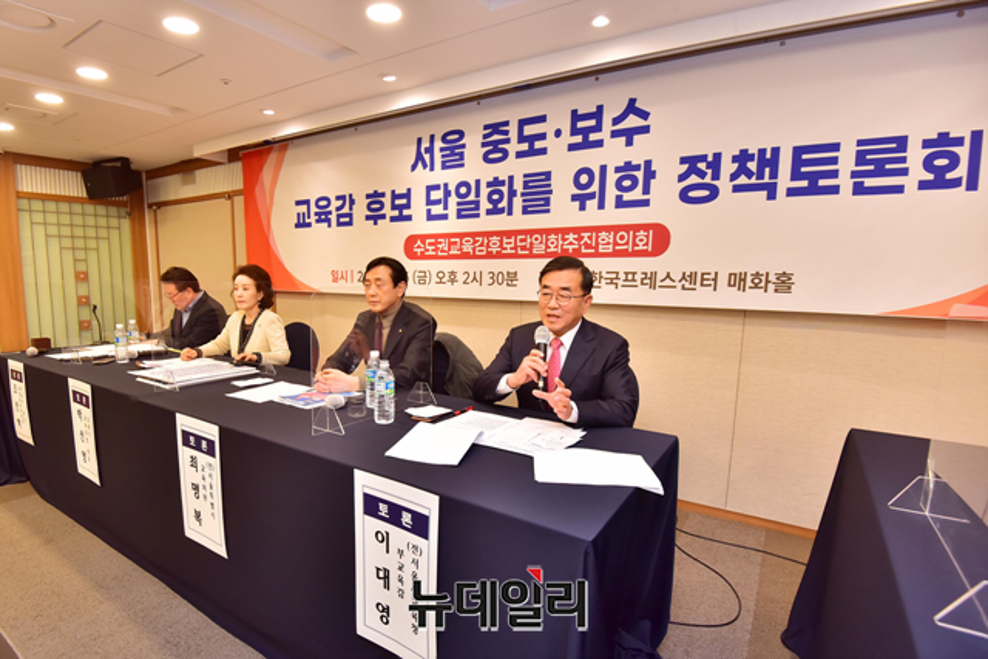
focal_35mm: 16
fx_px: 439
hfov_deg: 96.7
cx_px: 494
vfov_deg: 73.8
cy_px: 330
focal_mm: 16
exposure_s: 1/250
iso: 1250
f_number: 5
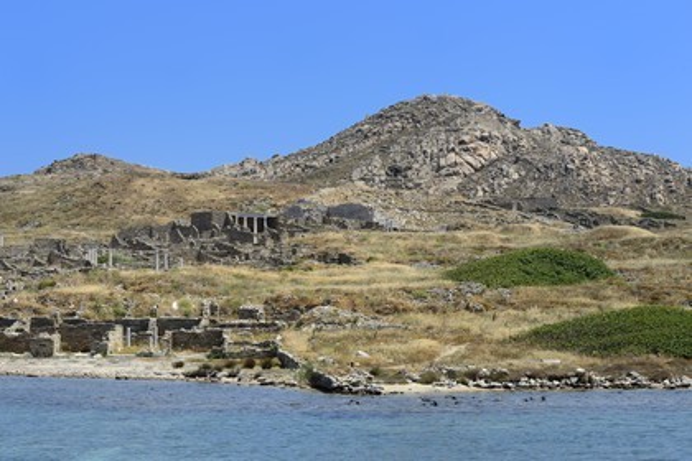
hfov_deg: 27.0
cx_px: 346
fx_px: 1442
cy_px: 230
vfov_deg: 18.2
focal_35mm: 75
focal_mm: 75
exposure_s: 1/320
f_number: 11
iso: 200
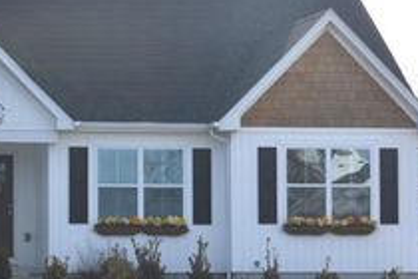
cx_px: -10
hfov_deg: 10.4
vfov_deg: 7.0
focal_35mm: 196
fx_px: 2278
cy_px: 133
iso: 100
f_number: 8
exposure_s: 1/250
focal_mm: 55
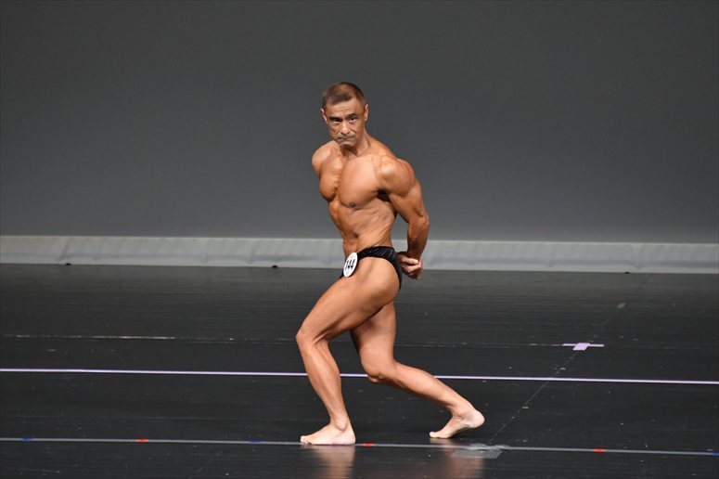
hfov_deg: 4.6
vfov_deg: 3.1
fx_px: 8983
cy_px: 240
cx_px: 360
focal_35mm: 450
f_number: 5.6
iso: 4000
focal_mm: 300
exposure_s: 1/400
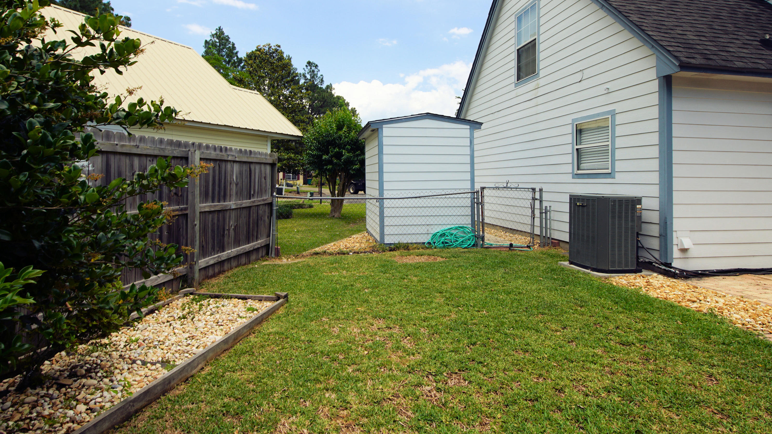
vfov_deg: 57.9
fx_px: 389
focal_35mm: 19
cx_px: 383
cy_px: 177
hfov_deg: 89.6
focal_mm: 12
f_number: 11
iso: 100
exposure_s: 1/100
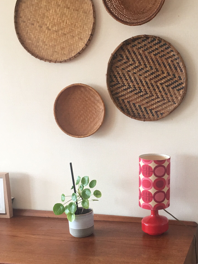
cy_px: 150
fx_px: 381
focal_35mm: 50
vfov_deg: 38.1
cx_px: 155
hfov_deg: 28.5
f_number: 2.2
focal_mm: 4.15
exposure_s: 1/17
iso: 40
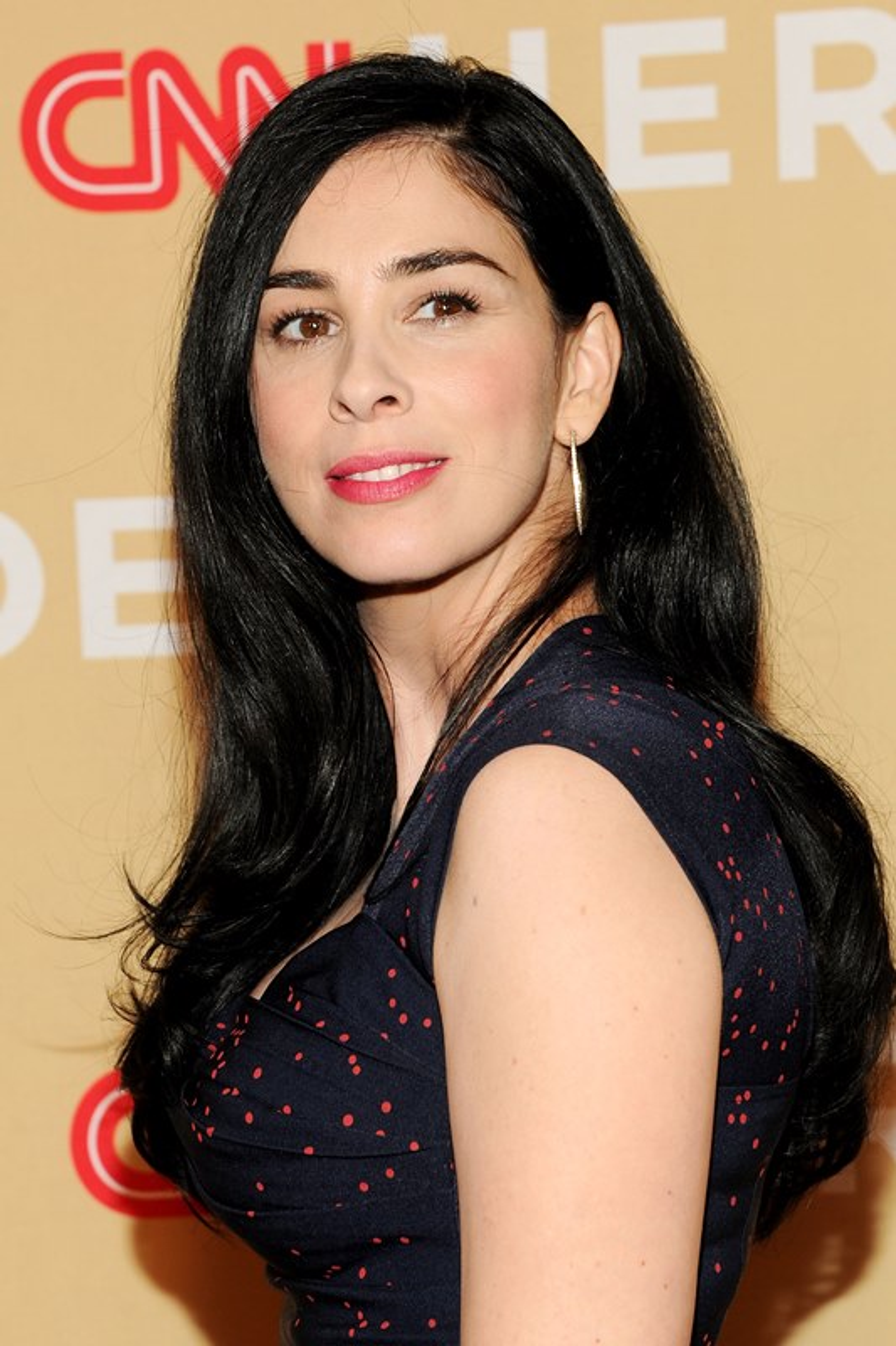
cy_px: 673
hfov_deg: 13.0
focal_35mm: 105
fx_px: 3921
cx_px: 448
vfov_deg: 19.5
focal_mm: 105
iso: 500
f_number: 7.1
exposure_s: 1/160
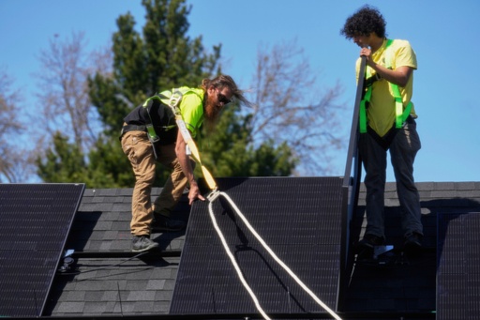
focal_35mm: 134
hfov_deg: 15.3
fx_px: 1786
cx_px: 240
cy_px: 160
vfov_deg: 10.2
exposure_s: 1/2000
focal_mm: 134
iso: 200
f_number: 4
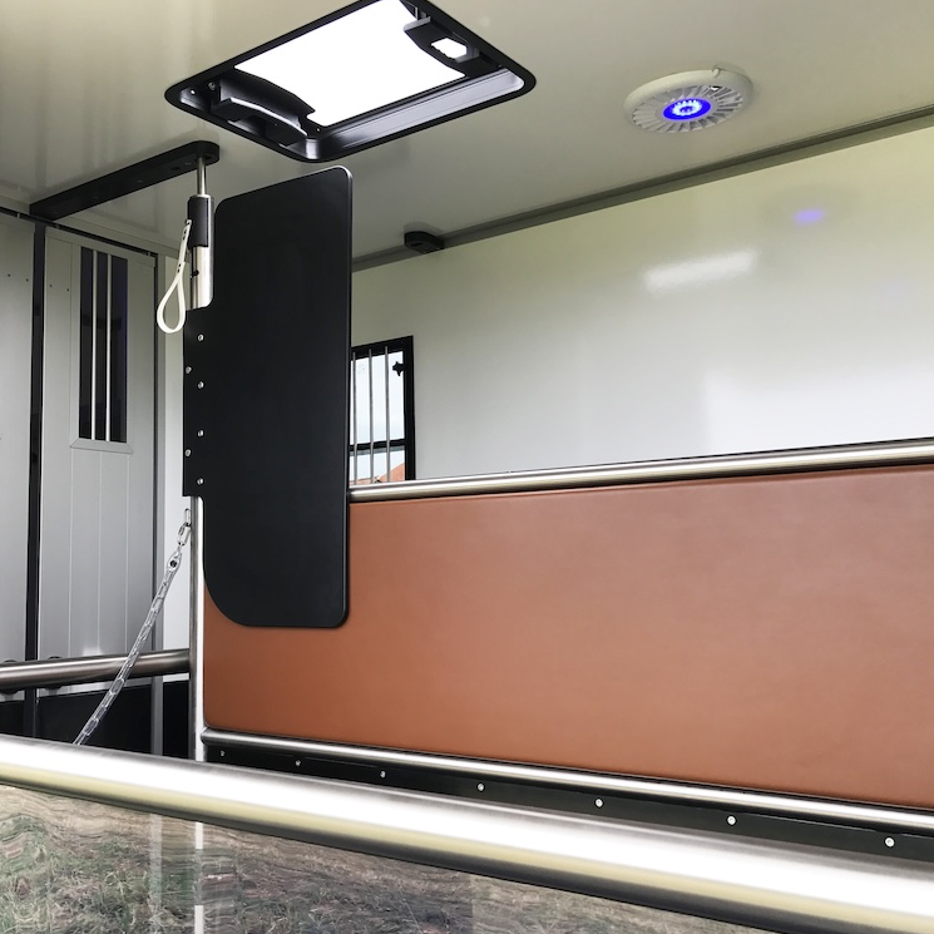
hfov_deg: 48.1
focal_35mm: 34
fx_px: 1038
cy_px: 476
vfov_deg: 48.4
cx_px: 366
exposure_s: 1/327
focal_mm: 3.99
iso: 20
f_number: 1.8
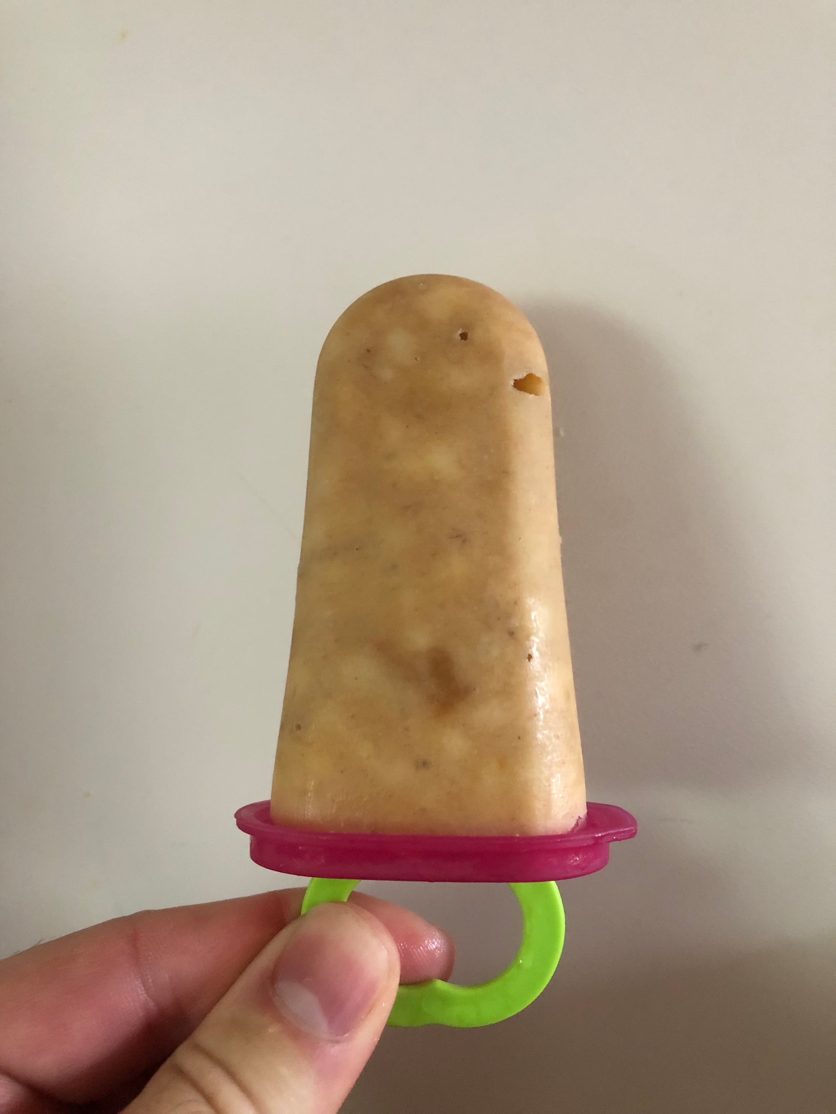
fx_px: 902
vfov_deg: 63.4
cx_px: 418
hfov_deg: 49.7
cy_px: 557
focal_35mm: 28
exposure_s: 1/6
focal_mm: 3.99
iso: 80
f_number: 1.8
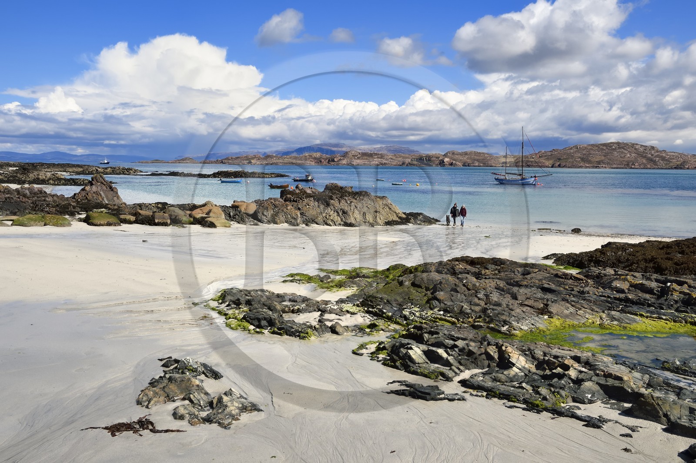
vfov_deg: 41.0
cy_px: 232
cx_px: 348
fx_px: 618
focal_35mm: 32
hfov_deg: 58.8
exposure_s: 1/250
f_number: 16
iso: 200
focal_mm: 32
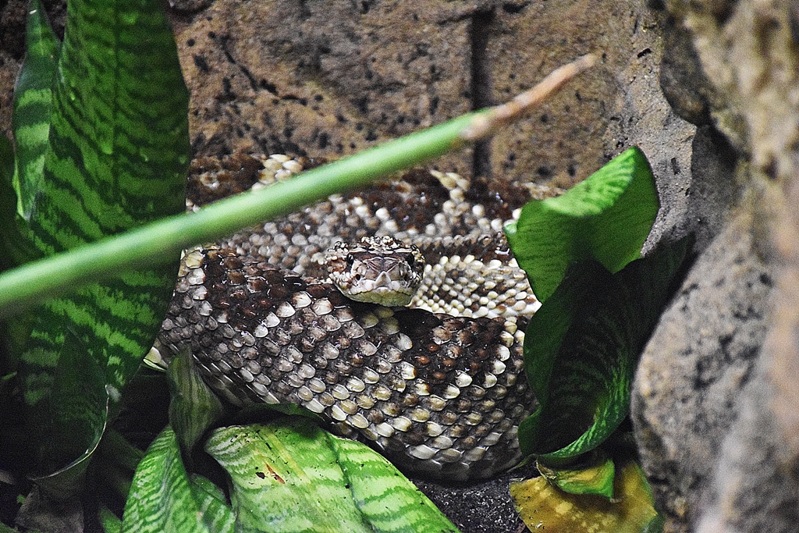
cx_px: 400
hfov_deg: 9.8
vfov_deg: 6.5
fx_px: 4661
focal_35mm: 210
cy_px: 266
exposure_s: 1/100
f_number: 5.6
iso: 12800
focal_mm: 140
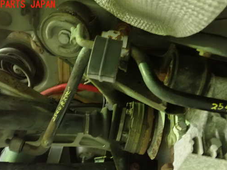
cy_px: 101
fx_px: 236
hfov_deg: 51.3
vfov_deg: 39.5
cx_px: 109
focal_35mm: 36
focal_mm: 5.5
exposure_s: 1/15
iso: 1600
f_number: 2.3
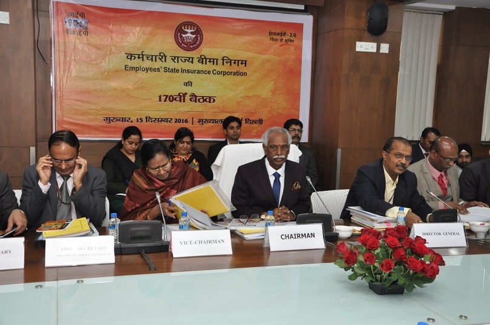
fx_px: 571
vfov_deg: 31.8
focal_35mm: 42
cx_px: 245
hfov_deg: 46.4
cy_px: 162
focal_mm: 28
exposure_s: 1/125
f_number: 5.6
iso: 1000
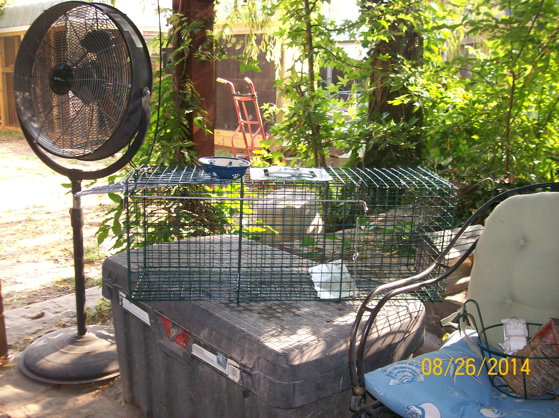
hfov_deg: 51.4
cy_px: 209
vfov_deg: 39.6
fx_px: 581
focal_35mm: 36
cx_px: 280
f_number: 2.7
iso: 80
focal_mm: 6
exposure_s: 1/64
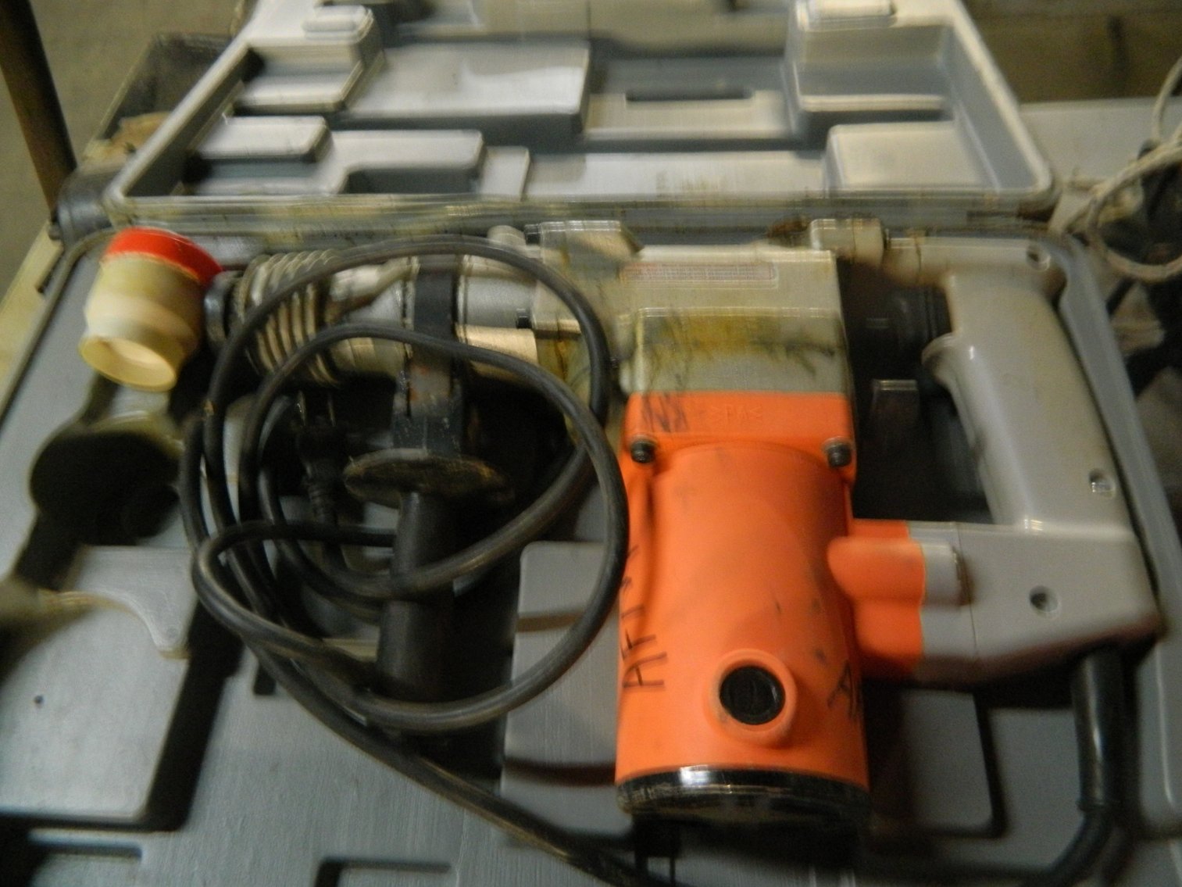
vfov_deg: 54.9
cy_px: 444
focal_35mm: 25
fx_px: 854
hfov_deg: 69.4
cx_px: 591
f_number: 3.1
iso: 400
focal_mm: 4.5
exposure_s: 1/2
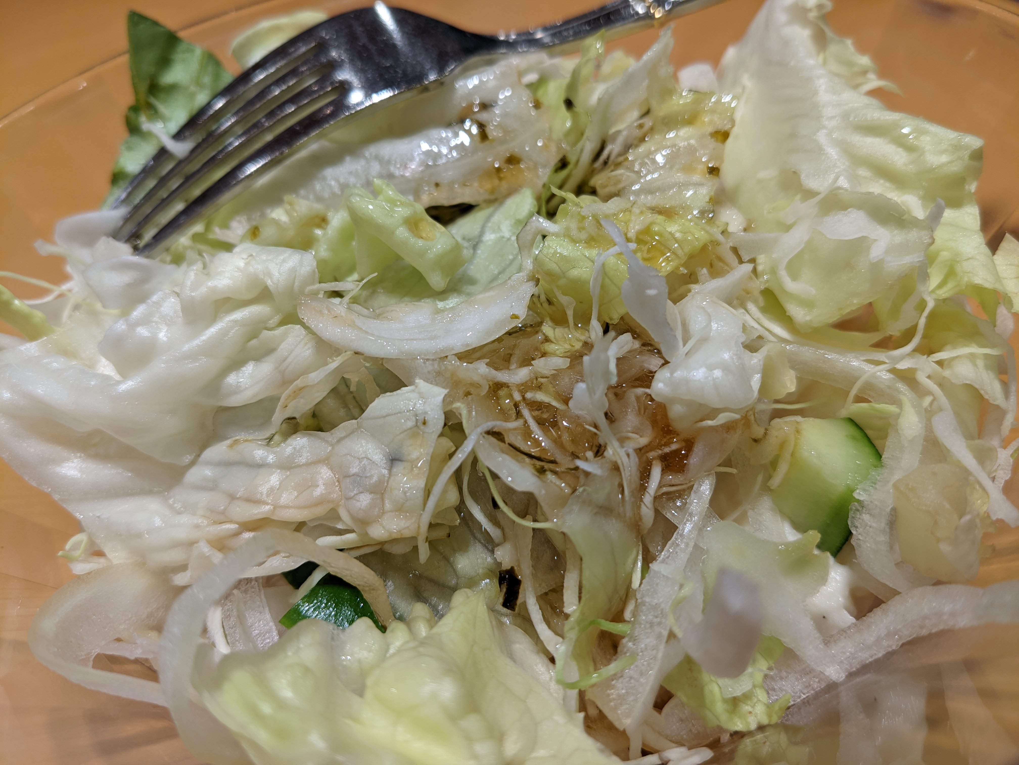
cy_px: 382
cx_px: 510
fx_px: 795
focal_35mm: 27
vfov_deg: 51.4
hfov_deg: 65.3
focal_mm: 4.38
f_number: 1.73
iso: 55
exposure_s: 1/179
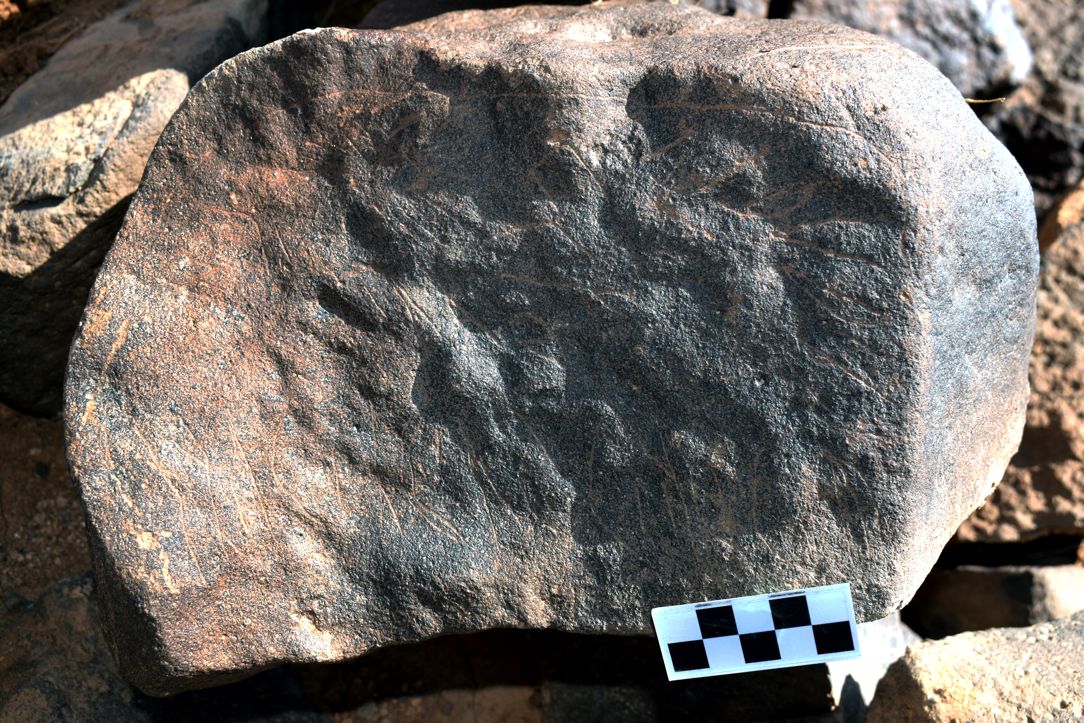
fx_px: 1084
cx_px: 542
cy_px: 362
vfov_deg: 36.9
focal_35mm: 36
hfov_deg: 53.1
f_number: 8
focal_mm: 24
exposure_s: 1/200
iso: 100
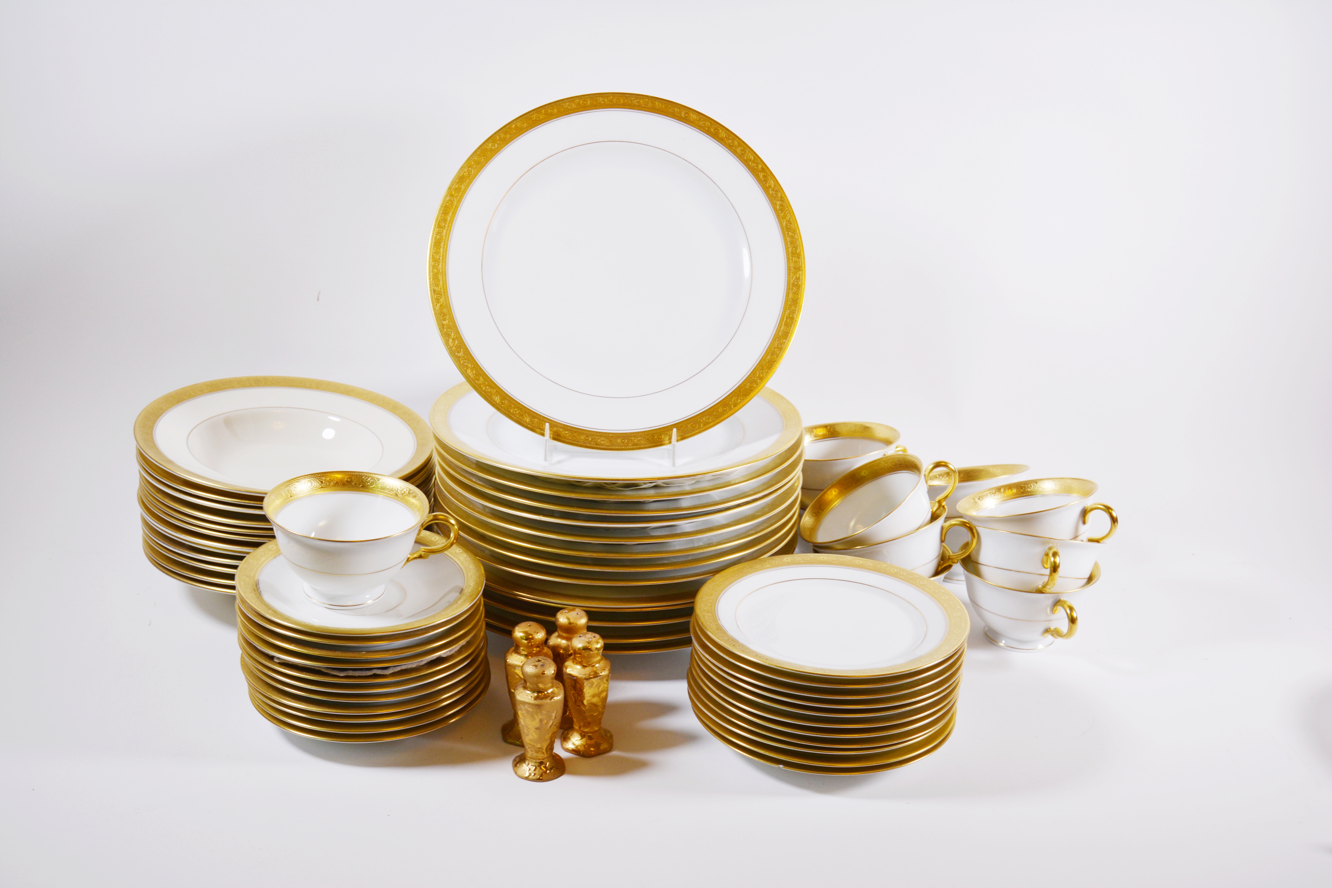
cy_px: 444
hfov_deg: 49.6
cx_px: 666
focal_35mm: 39
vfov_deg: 34.2
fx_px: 1443
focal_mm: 26
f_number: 5.6
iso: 200
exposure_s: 1/125
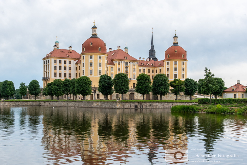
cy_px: 82
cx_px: 124
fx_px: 343
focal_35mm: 50
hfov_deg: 39.6
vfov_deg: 27.0
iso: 640
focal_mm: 50
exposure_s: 1/320
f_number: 9
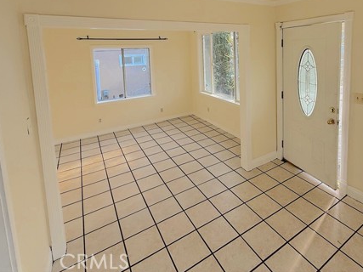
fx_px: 220
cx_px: 226
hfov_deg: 77.6
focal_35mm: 21
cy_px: 70
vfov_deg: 60.2
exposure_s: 1/99
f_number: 2.2
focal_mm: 2.22
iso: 50
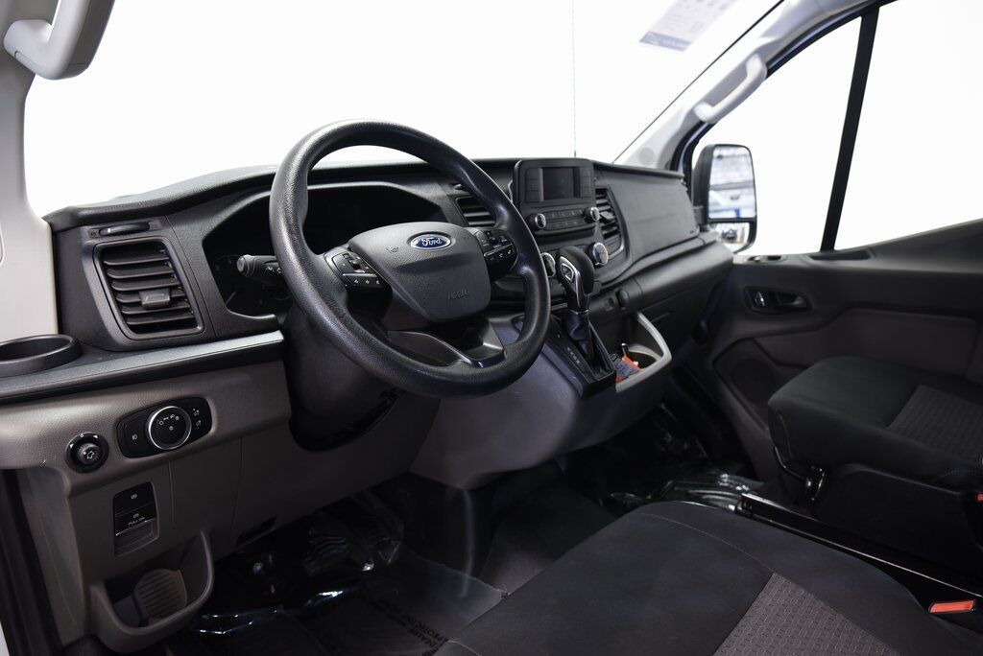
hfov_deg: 73.7
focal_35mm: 24
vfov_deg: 53.2
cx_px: 492
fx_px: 656
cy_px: 328
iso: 1250
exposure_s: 1/15
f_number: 4.5
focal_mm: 24
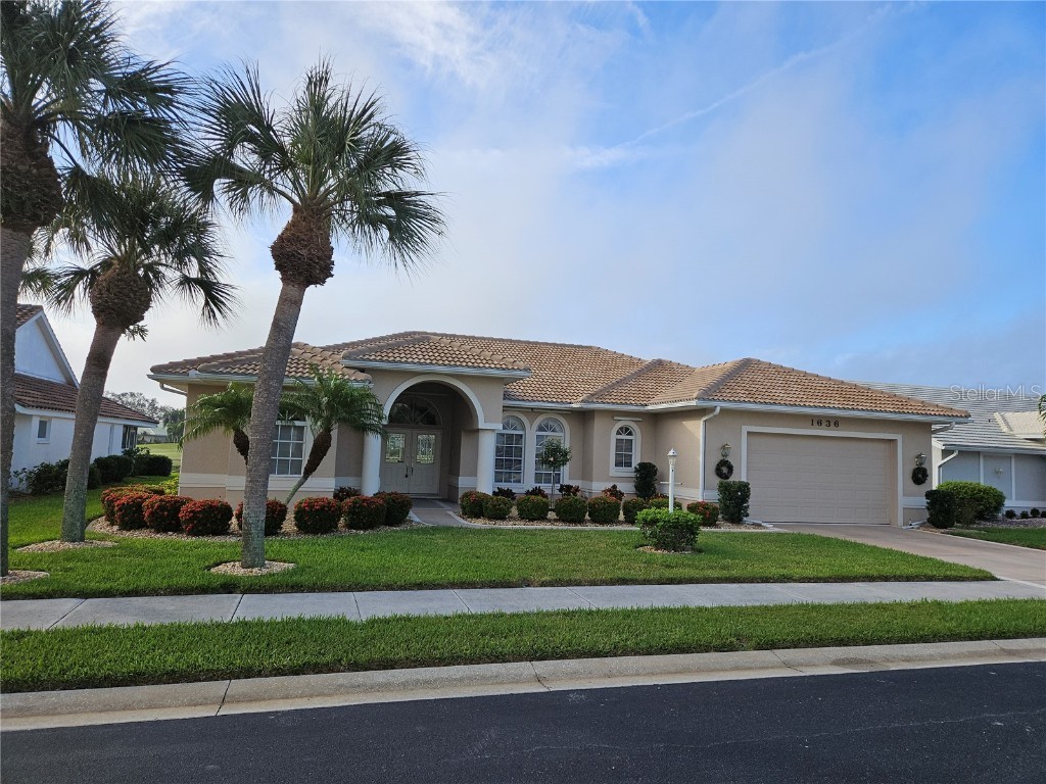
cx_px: 523
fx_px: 695
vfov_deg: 58.9
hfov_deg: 73.9
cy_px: 392
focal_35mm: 23
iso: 25
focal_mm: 5.4
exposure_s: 1/885
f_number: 1.8
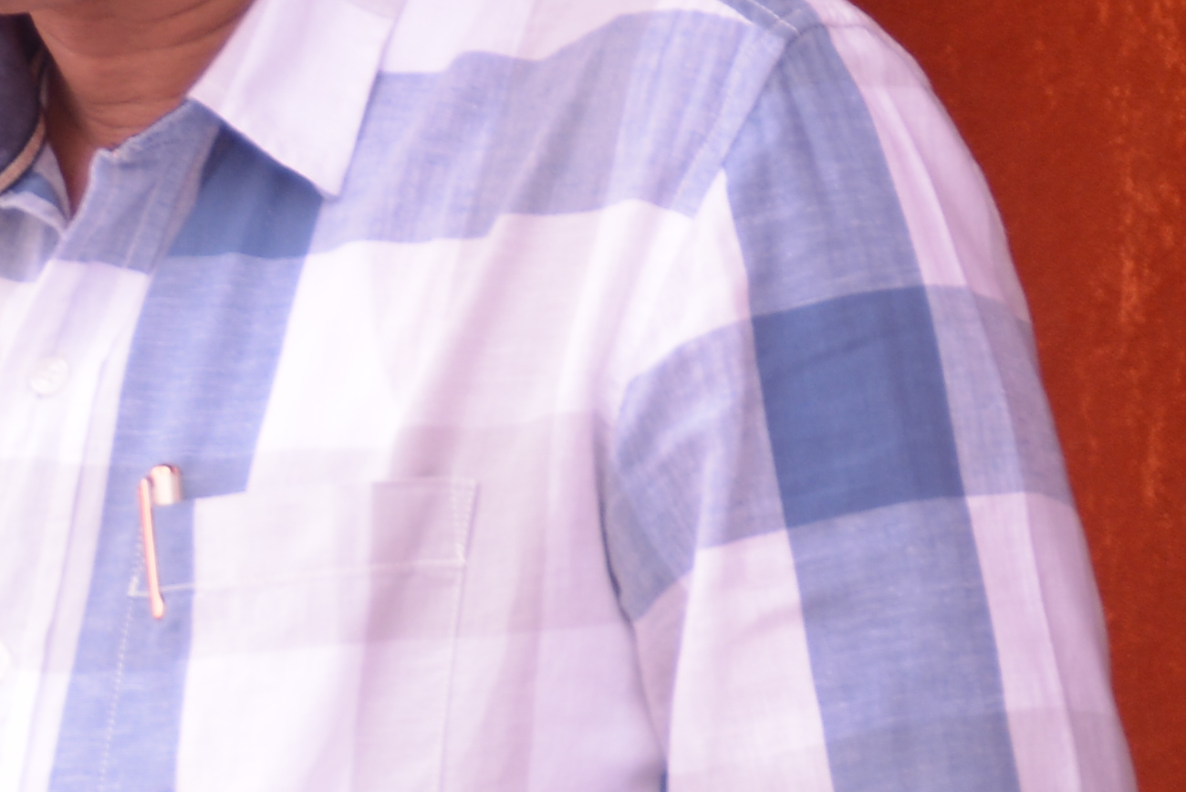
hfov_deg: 7.3
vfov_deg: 4.9
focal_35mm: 283
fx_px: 9327
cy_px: 342
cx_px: 820
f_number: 5.6
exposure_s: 1/125
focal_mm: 50
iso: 200
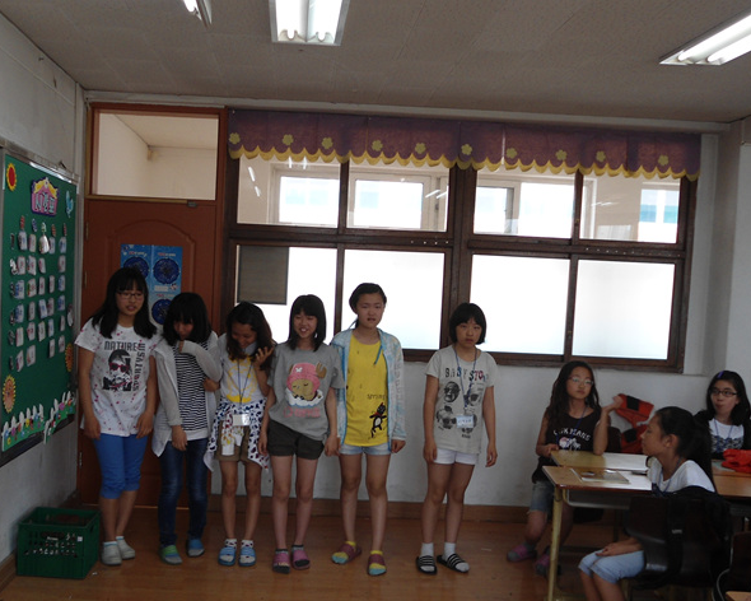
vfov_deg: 36.4
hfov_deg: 44.7
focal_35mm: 41
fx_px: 911
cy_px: 351
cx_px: 339
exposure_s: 1/50
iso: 80
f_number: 3
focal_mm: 5.6
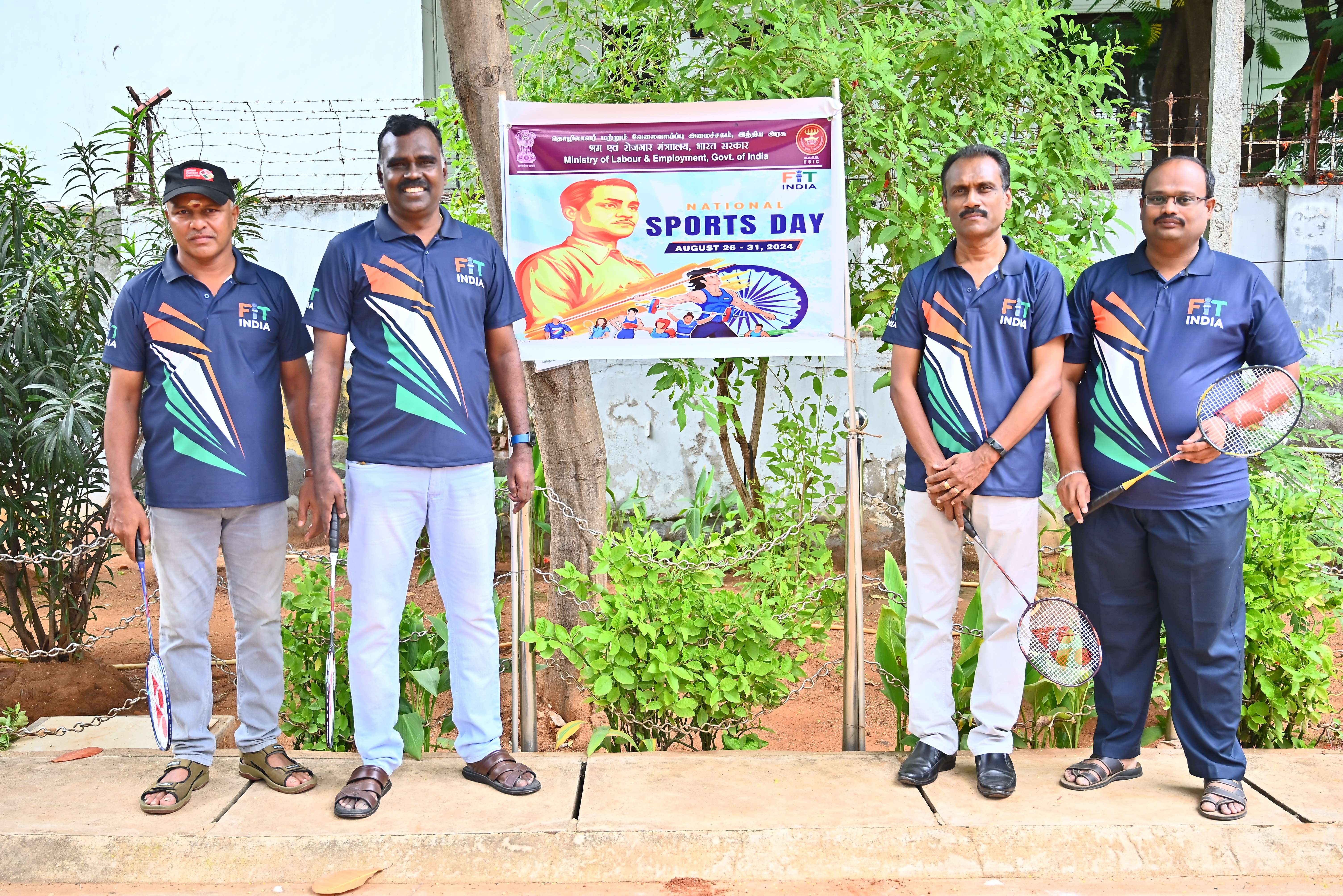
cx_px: 672
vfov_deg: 37.9
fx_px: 1306
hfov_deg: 54.4
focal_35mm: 35
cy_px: 448
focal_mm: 35
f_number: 4
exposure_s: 1/200
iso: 320
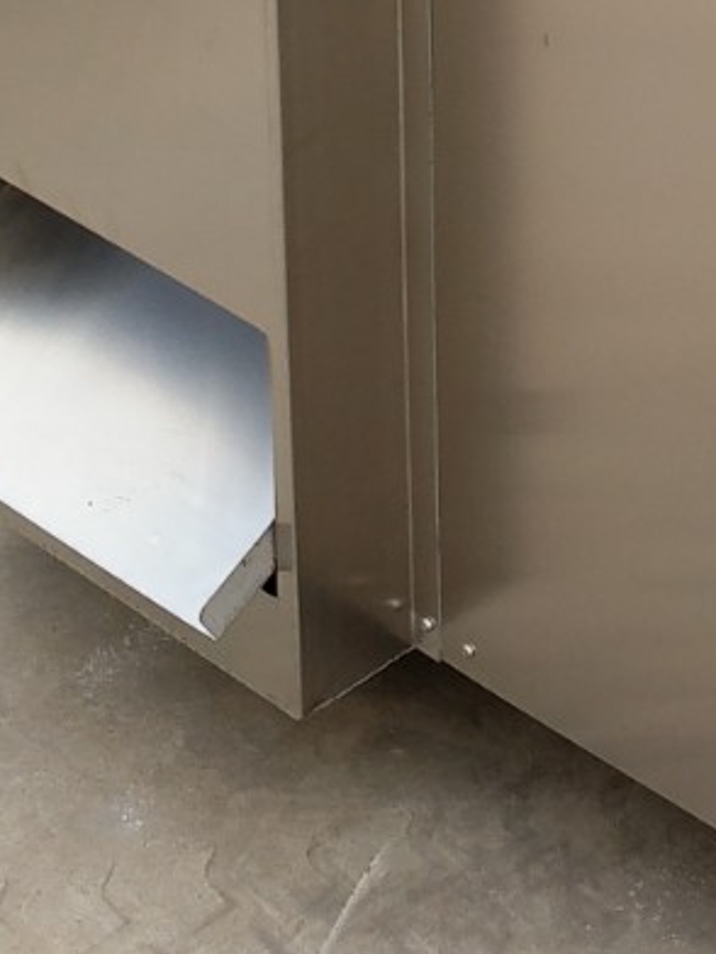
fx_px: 2813
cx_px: 896
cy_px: -438
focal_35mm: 102
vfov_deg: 17.5
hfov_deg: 14.0
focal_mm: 4.32
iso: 50
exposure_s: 1/573
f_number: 1.7
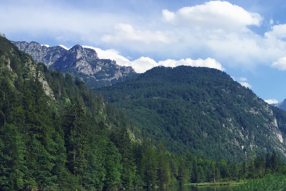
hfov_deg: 31.3
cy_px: 187
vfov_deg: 21.2
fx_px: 493
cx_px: 242
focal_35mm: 62
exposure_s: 1/1721
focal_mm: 4.15
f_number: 2.2
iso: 32
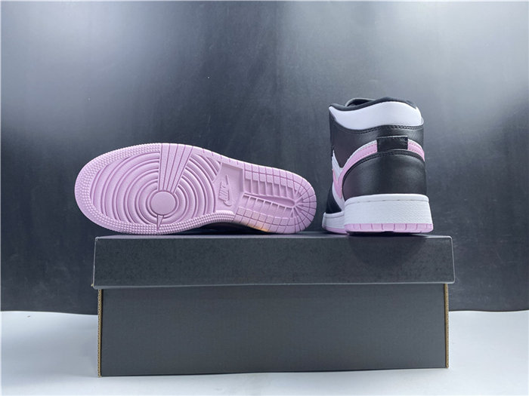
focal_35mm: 26
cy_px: 198
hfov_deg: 67.3
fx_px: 397
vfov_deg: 53.1
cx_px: 264
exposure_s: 1/50
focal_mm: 4.25
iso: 80
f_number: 1.8
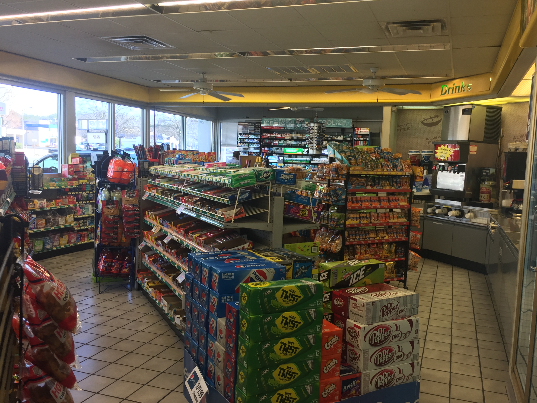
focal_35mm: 31
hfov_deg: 58.3
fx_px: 481
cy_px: 207
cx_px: 278
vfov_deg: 45.4
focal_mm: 4.15
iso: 32
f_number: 2.2
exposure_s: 1/60
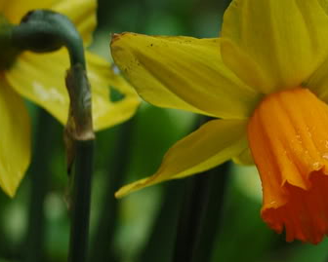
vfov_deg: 5.8
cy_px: 142
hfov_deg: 7.2
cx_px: 286
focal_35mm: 268
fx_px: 2602
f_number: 8
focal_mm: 80
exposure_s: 1/125
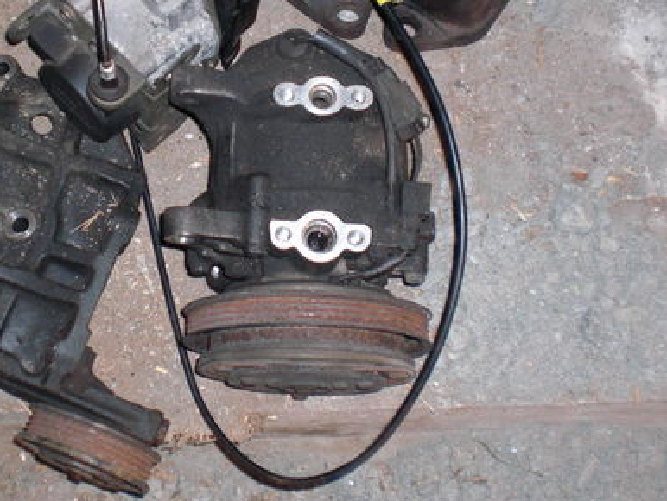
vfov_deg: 23.1
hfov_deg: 30.3
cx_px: 185
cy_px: 138
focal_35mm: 63
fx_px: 1215
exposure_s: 1/60
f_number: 3.1
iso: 200
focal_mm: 6.3
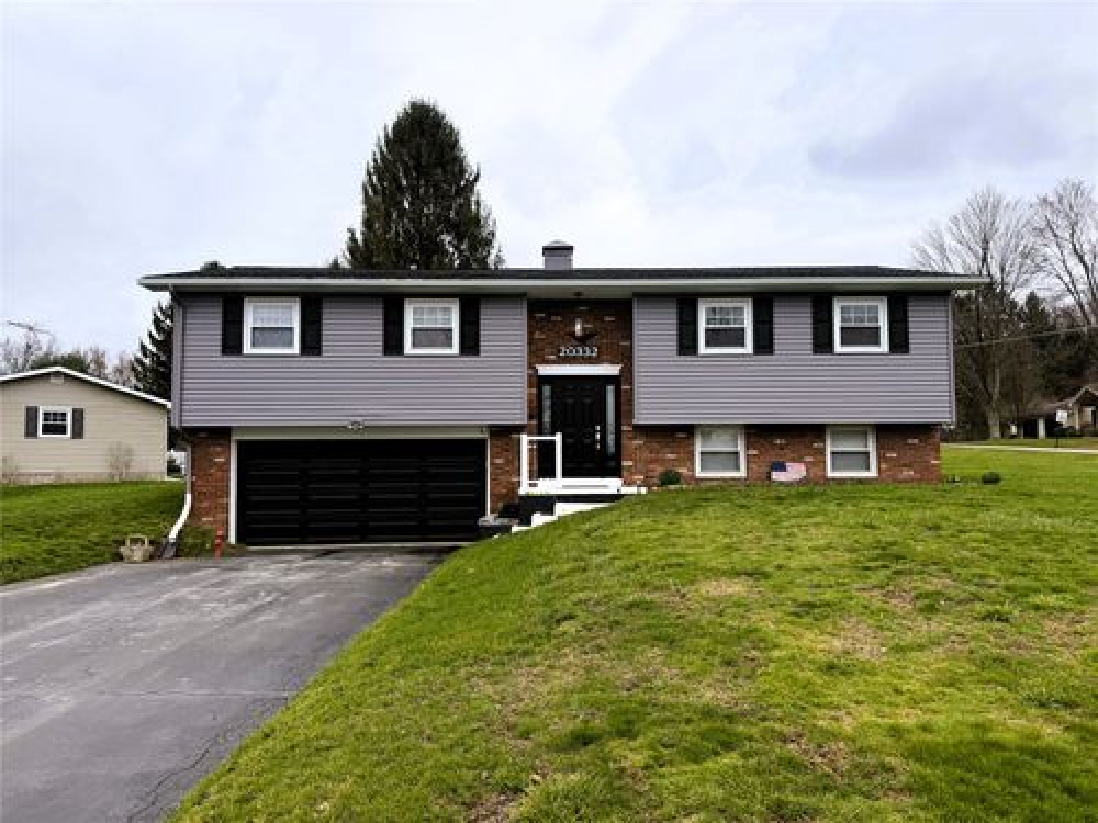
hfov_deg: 71.6
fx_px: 761
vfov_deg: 56.8
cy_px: 412
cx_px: 549
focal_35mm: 24
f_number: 1.78
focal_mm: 6.76
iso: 80
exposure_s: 1/2703
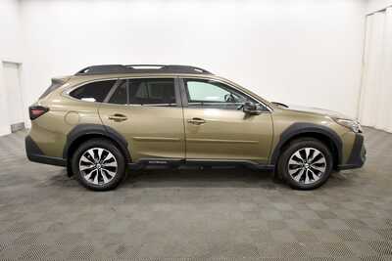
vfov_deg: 57.3
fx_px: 240
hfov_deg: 78.6
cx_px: 196
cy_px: 130
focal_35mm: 22
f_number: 5.3
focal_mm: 15
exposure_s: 1/125
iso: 900
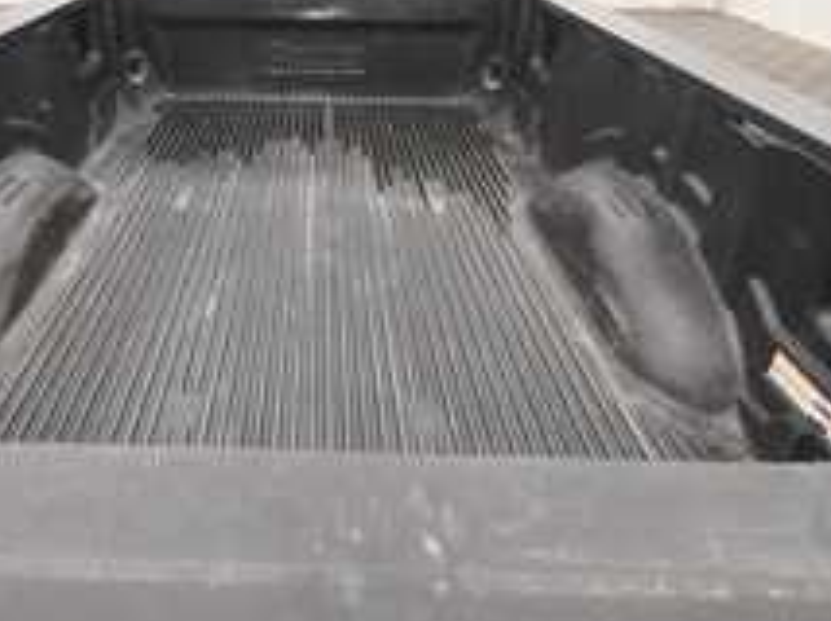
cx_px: 303
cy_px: 146
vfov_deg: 49.0
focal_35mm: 27
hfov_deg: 64.3
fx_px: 647
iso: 900
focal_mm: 10
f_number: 4.5
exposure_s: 1/125
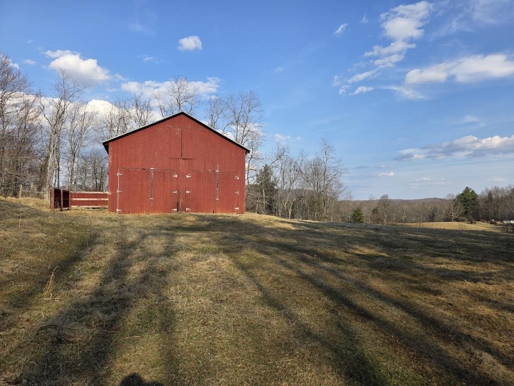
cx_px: 257
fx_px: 342
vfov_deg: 58.9
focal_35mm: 23
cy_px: 193
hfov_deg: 73.9
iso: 80
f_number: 1.7
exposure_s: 1/4434
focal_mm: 6.3
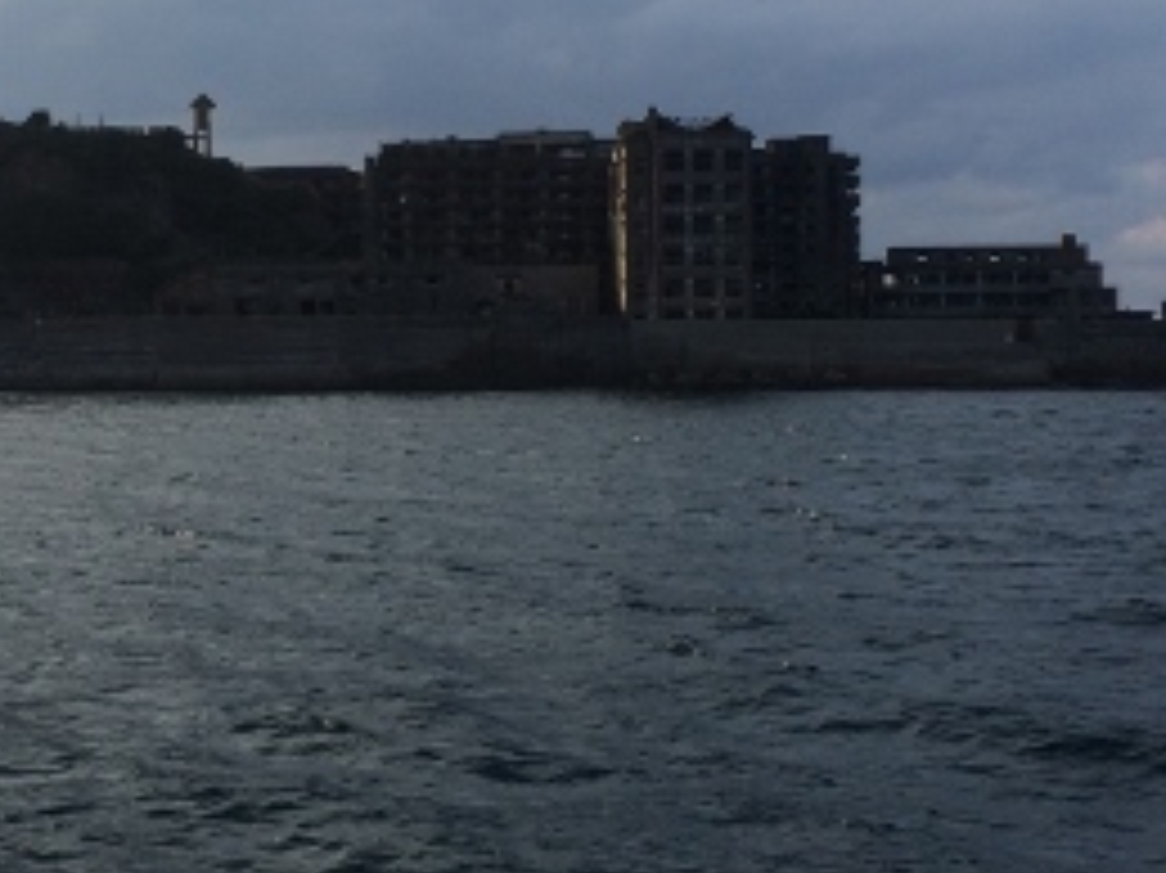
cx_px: 437
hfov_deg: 34.2
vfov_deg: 25.9
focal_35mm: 56
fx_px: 1885
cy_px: 259
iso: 32
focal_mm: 4.15
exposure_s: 1/1953
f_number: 2.2
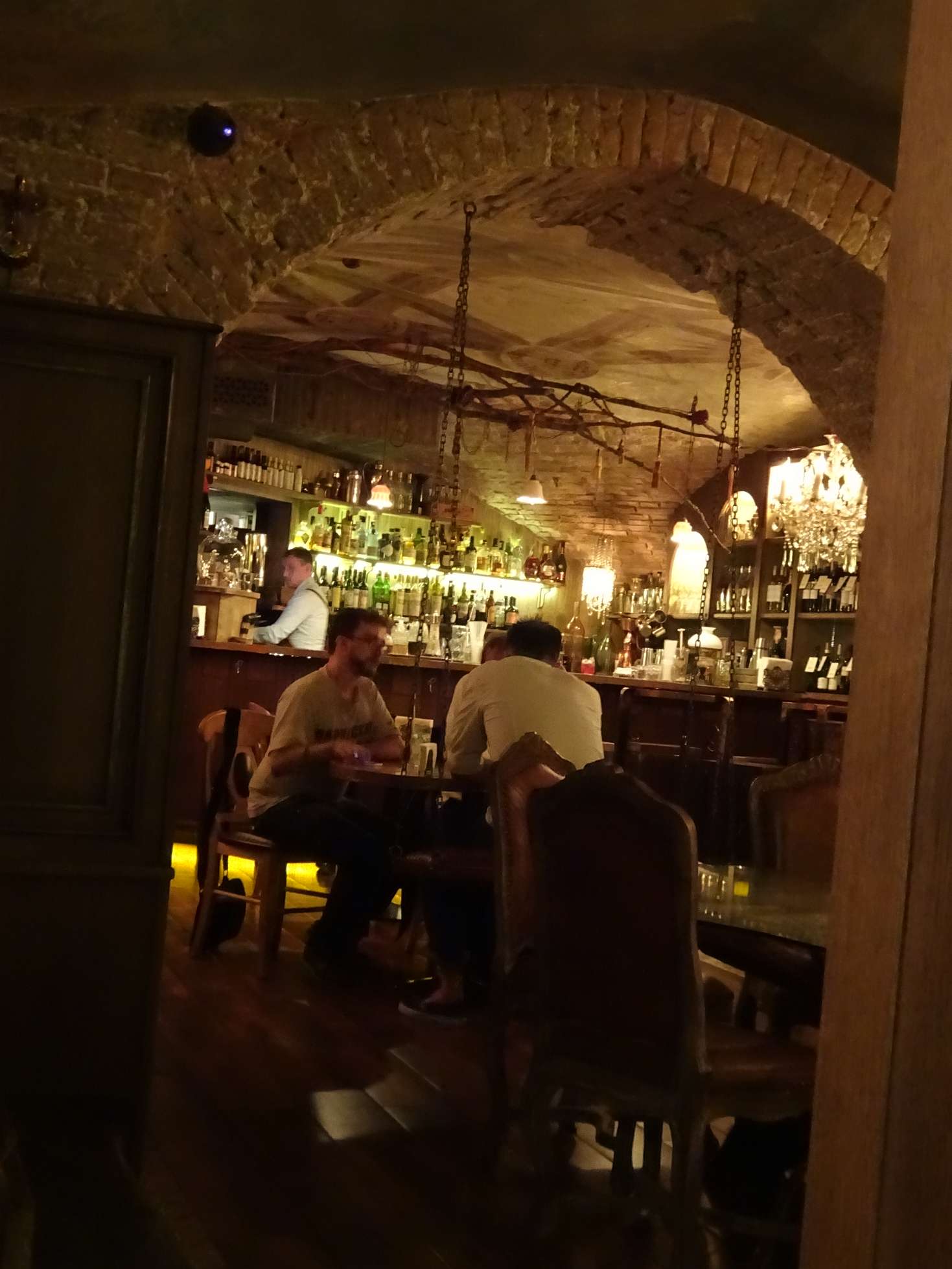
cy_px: 634
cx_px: 476
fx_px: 1613
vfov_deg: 42.9
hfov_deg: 32.9
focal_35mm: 44
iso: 2500
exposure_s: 1/8
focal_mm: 7.58
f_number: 4.5
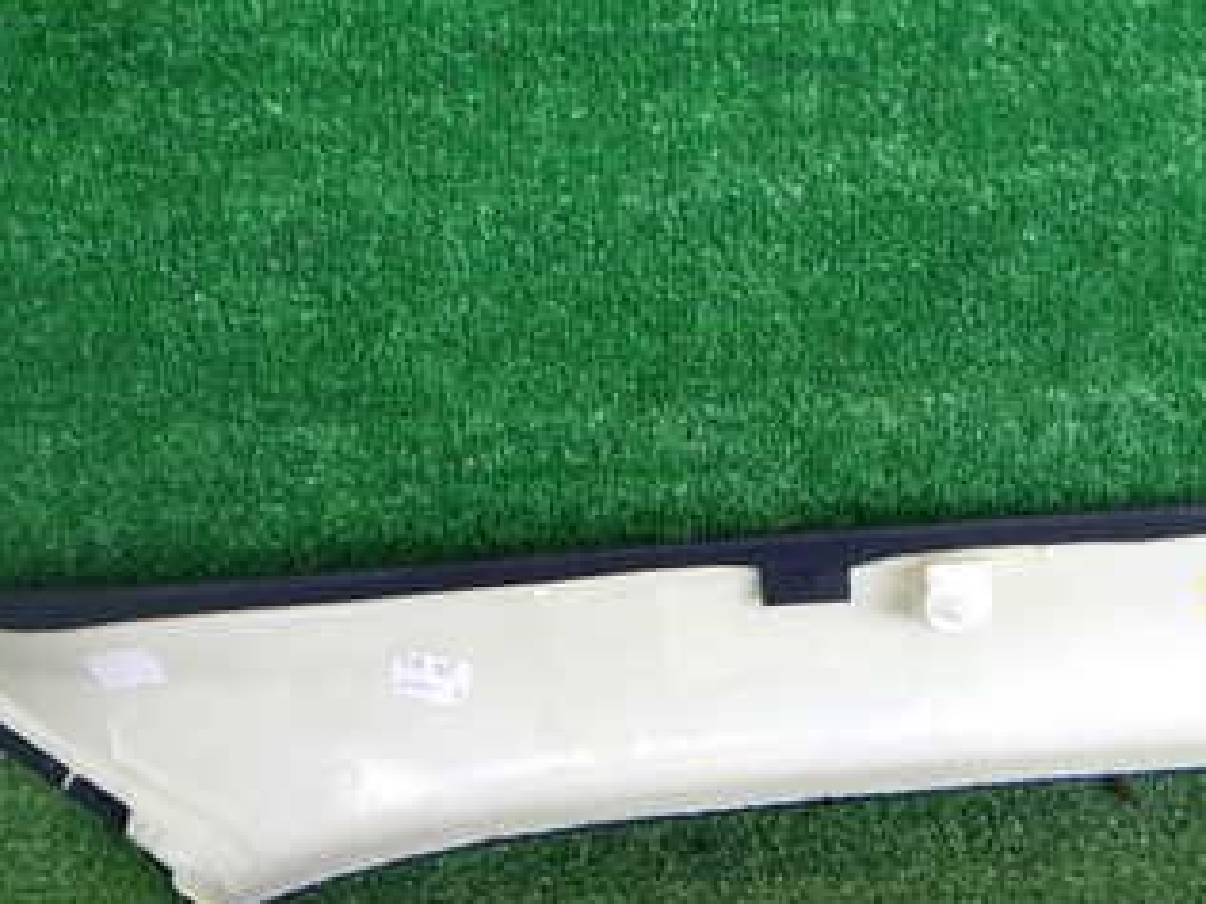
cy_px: 580
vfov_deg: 25.6
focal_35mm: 57
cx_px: 733
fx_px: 1986
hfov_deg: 33.7
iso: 200
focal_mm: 5.4
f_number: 2.3
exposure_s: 1/125
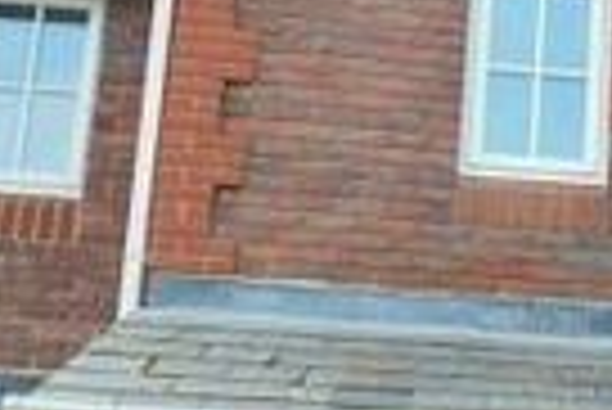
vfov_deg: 17.5
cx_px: 729
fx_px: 1310
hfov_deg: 24.0
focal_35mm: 77
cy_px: 374
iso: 110
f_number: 5.6
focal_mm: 10
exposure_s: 1/125
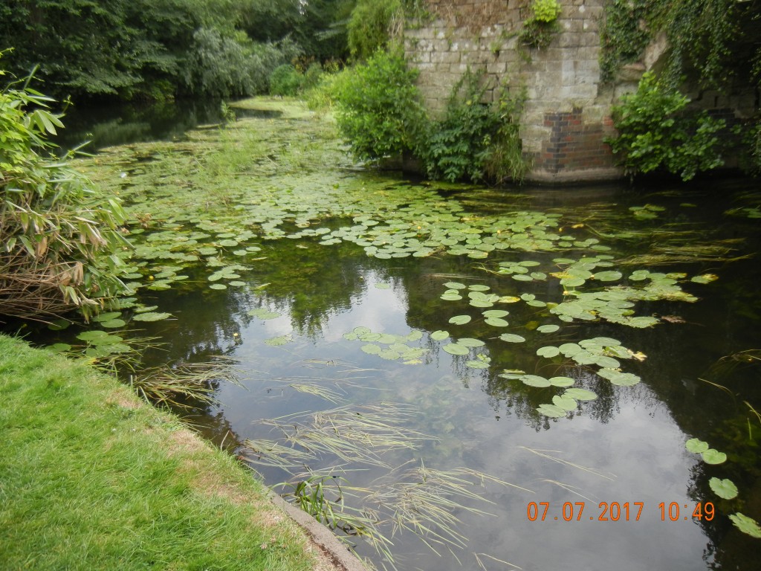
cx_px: 380
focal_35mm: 30
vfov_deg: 46.8
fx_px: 660
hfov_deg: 60.0
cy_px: 286
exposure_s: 1/256
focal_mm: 5.4
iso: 160
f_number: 3.5
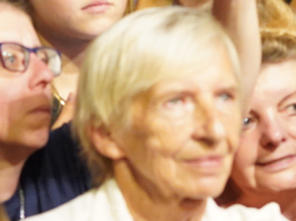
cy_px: -151
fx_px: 3263
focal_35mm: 382
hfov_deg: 5.2
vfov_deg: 3.9
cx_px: 92
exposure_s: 1/100
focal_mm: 80
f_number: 4
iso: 4000
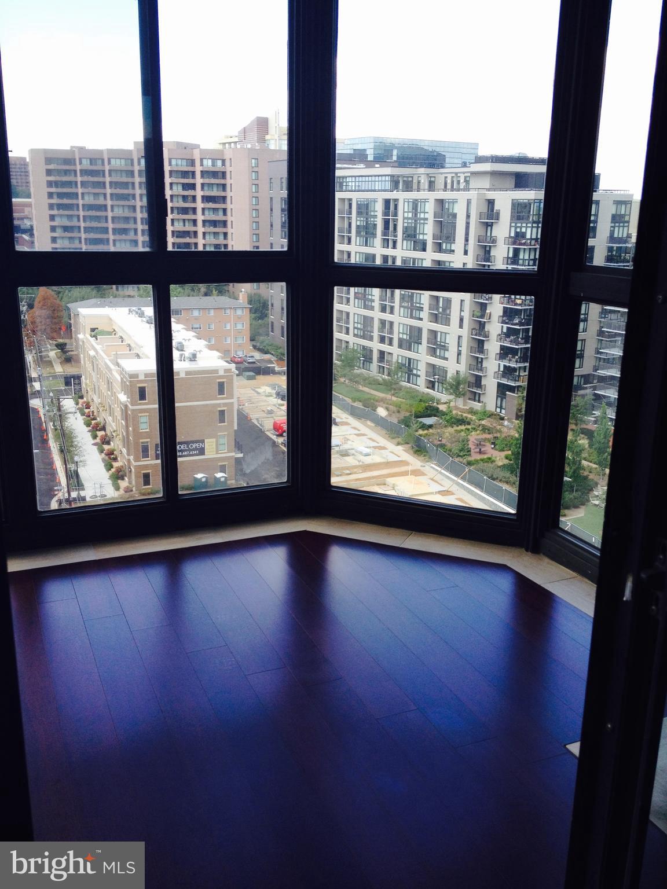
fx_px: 899
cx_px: 334
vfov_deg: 52.6
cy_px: 444
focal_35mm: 35
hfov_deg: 40.7
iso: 50
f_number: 12
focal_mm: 4.28
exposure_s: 1/274
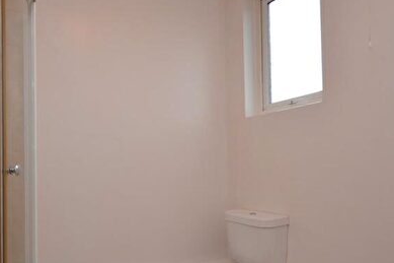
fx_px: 295
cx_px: 174
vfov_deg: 47.5
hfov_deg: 67.2
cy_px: 161
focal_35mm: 27
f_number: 4.5
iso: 400
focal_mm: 10
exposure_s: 1/80
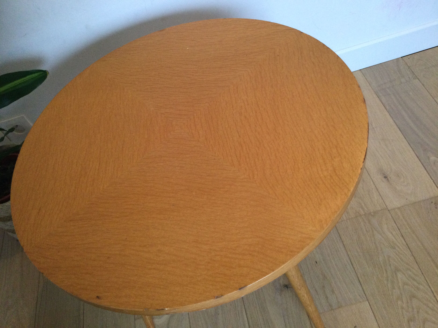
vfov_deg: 45.4
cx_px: 219
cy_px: 164
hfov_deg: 58.4
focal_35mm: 31
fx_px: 392
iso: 160
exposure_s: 1/33
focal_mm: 3.3
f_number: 2.4
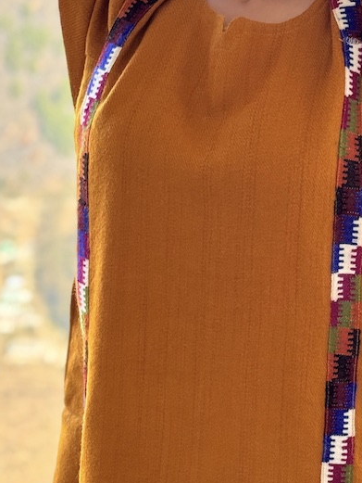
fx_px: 1645
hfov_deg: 12.6
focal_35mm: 118
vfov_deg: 16.7
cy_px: 259
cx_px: 191
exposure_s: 1/388
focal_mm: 6.76
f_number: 1.78
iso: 64
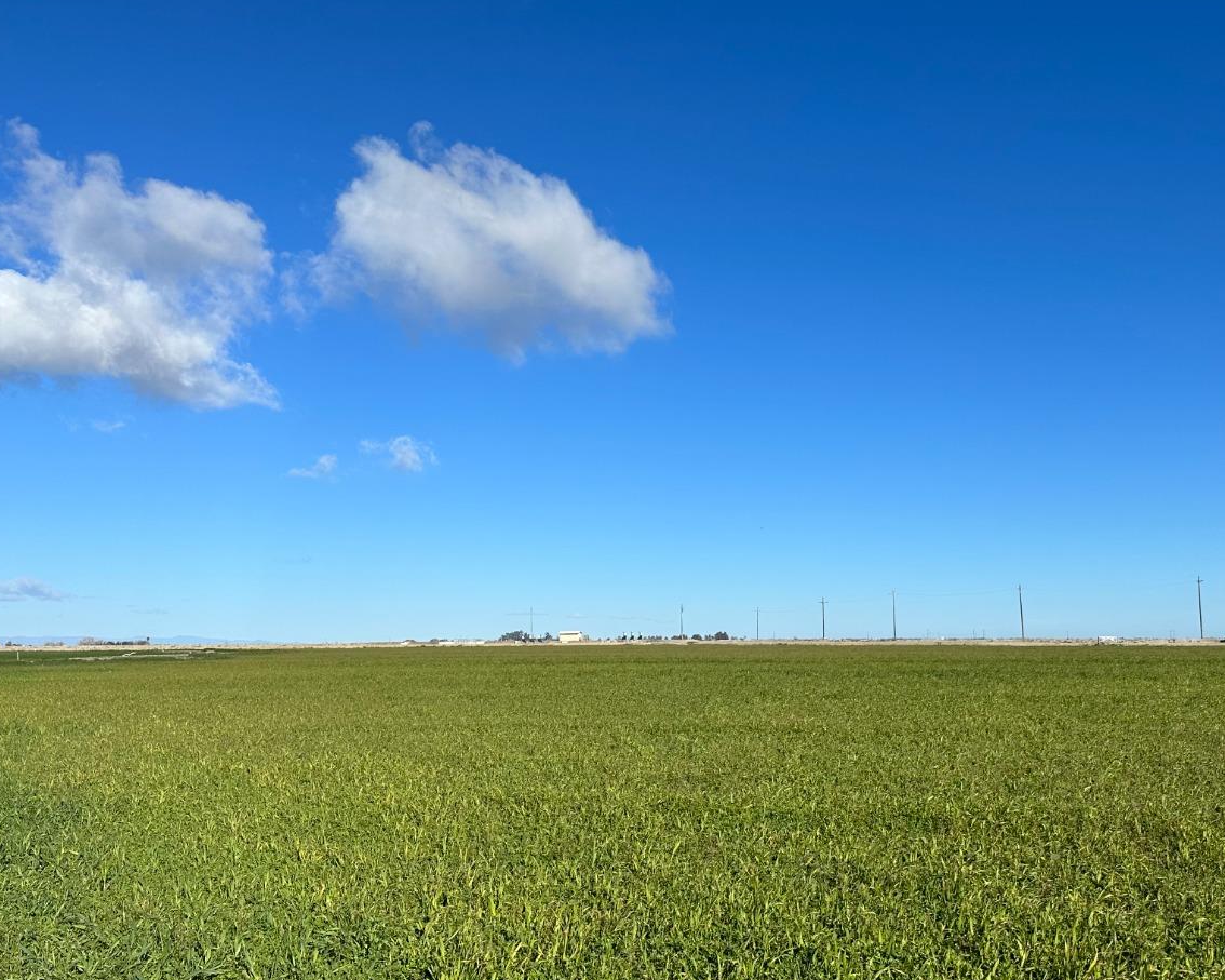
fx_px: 1124
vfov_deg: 47.0
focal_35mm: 31
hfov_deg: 57.0
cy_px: 547
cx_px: 698
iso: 80
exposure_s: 1/7042
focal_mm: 6.86
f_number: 1.78
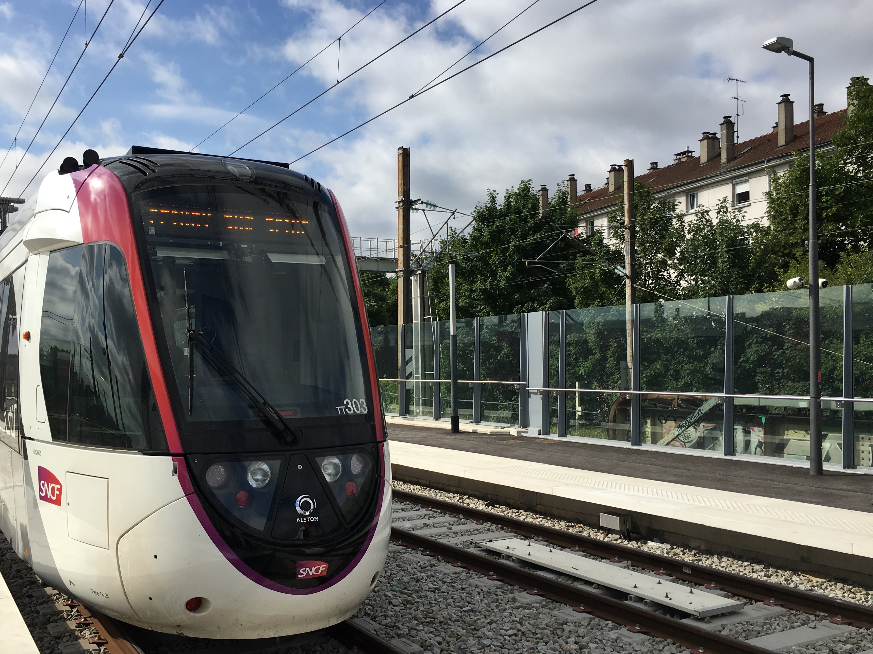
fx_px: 857
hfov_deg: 53.8
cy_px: 366
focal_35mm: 34
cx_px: 375
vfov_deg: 41.7
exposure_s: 1/1972
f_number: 2.2
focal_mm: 4.15
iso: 25
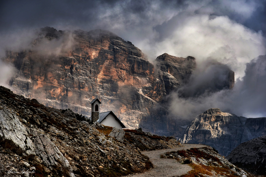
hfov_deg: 17.1
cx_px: 133
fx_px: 887
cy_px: 88
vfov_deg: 11.4
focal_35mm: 120
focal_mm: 120
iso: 100
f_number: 5.6
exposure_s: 1/1000
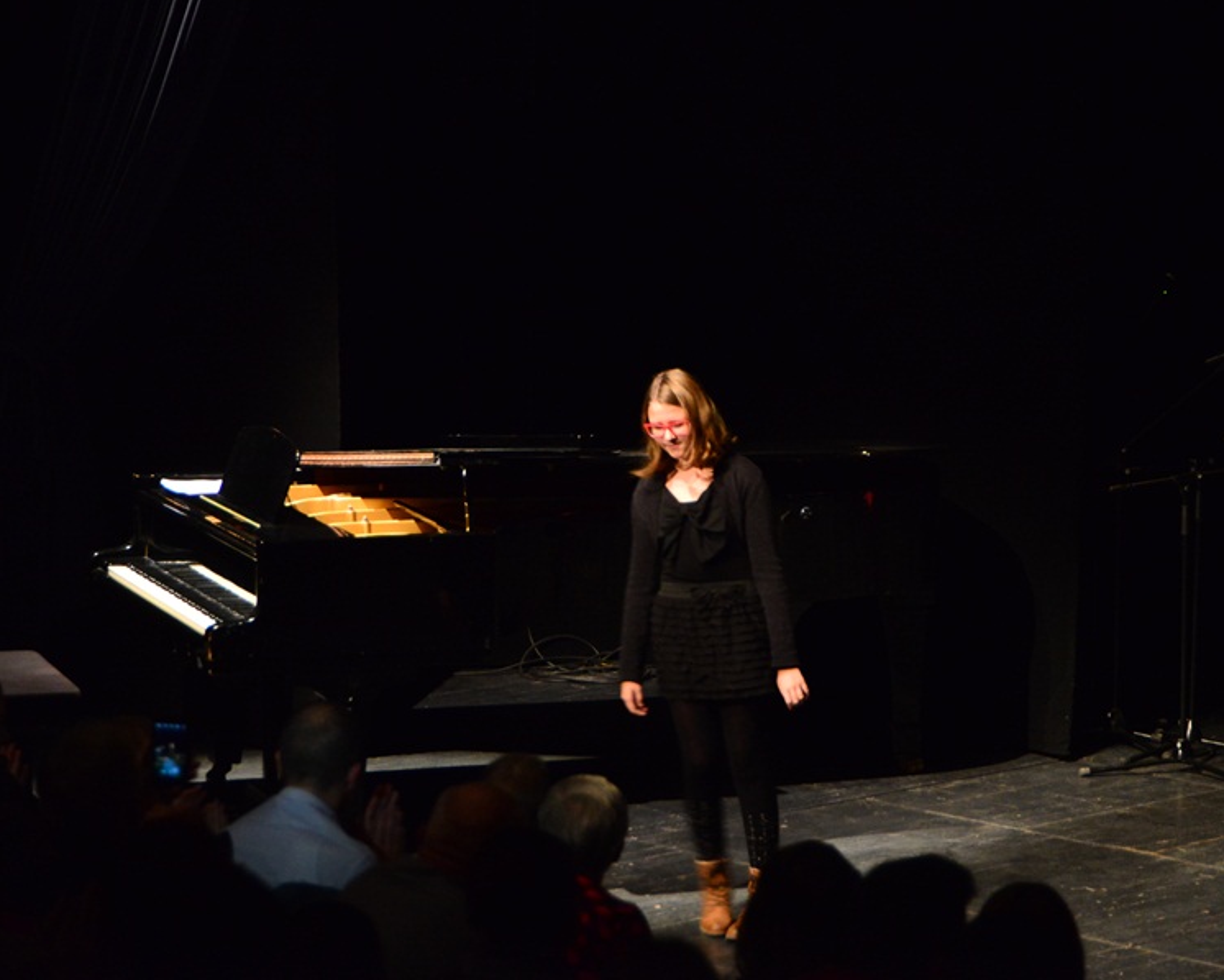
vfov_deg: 11.4
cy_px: 488
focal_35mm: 136
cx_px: 656
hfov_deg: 14.2
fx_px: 4927
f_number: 5.6
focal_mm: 120
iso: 4000
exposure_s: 1/40
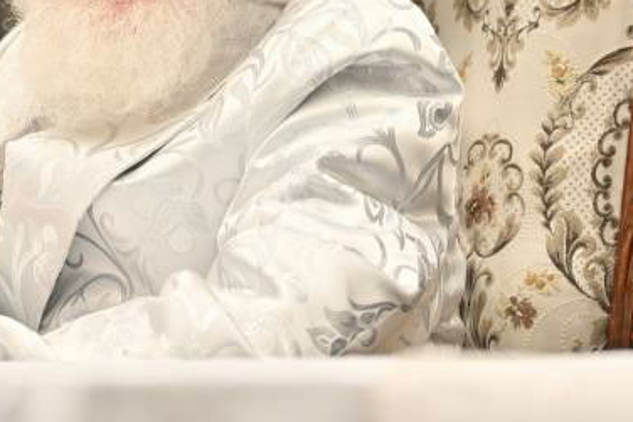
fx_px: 9586
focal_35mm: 545
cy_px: -102
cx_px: 197
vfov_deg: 2.5
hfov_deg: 3.8
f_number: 2.8
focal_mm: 200
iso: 800
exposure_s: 1/800
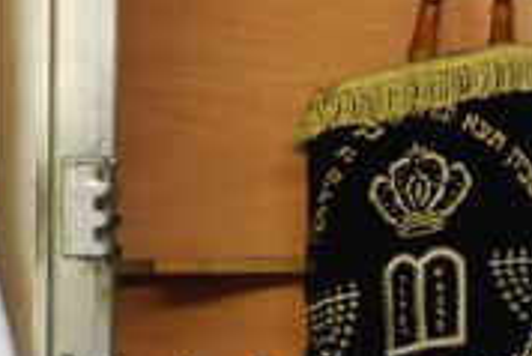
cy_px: 218
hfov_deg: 2.9
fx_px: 10475
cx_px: 436
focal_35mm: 708
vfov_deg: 1.9
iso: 400
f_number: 5.6
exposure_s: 1/20
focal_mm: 105
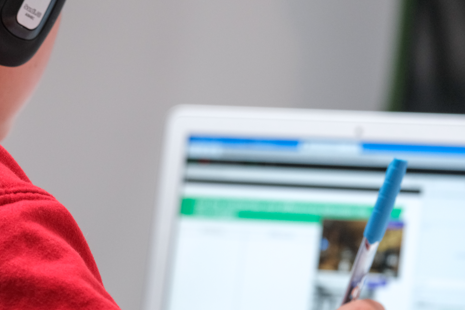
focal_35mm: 214
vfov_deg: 6.4
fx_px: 2764
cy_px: 152
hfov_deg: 9.6
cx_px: 141
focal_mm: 100
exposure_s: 1/150
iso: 2500
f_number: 4.5
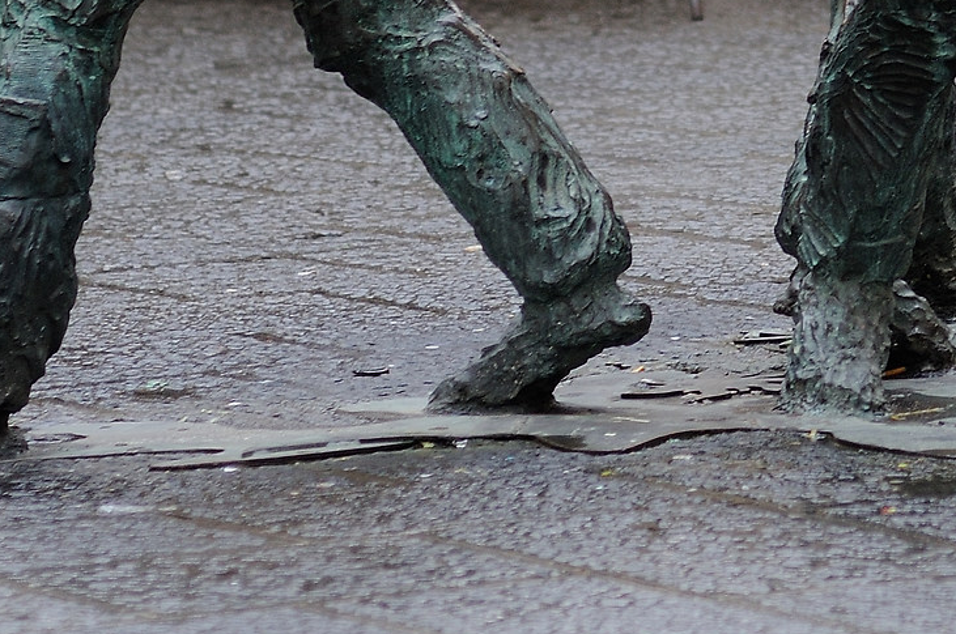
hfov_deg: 4.9
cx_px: 1229
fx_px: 11100
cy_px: -367
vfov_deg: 3.3
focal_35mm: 419
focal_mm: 85
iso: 200
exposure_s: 1/80
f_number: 2.5
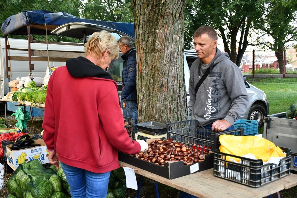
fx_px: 330
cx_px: 148
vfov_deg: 33.4
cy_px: 99
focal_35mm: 40
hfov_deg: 48.5
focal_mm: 27
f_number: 4
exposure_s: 1/200
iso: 800
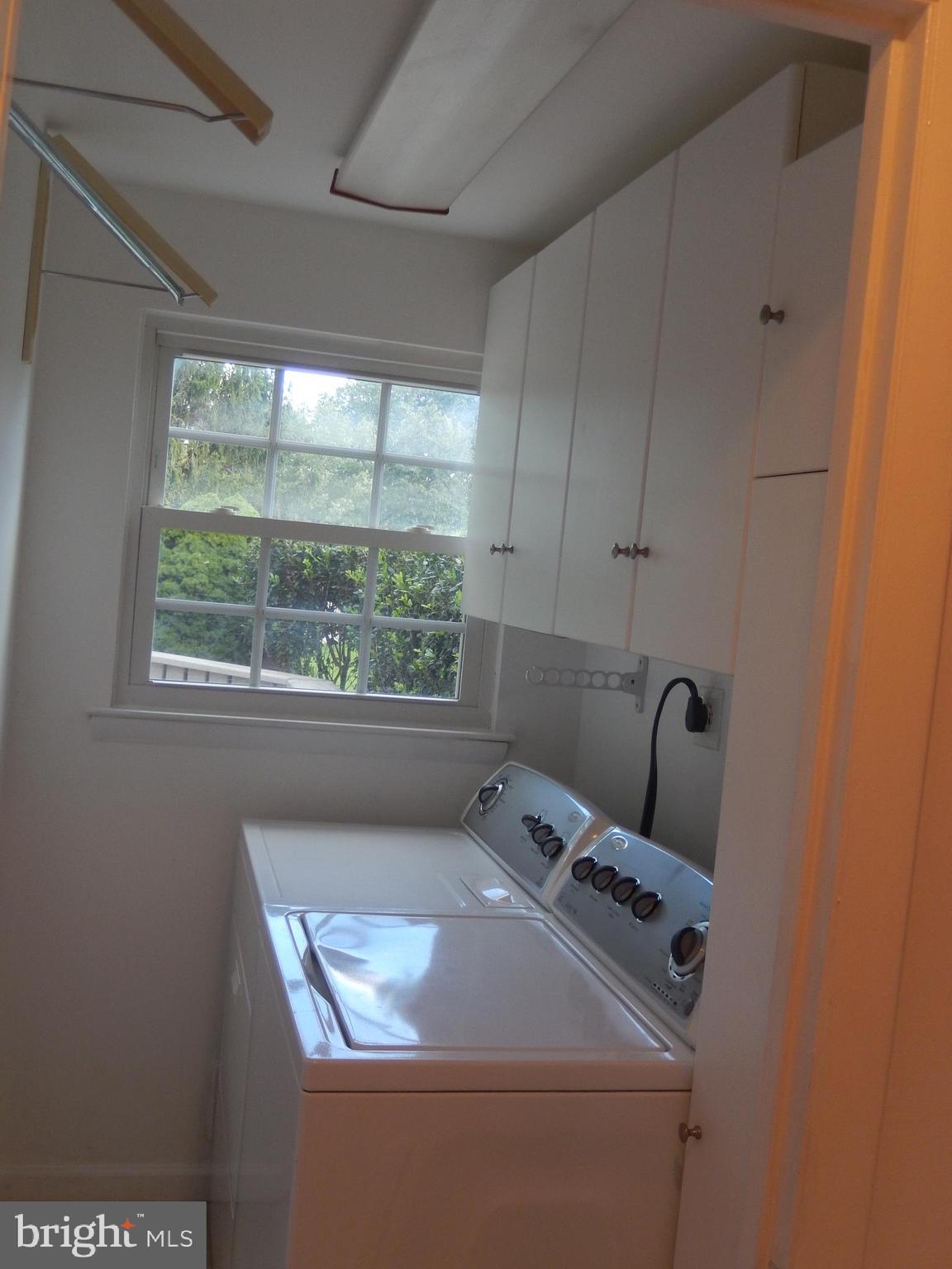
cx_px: 476
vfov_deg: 51.4
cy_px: 634
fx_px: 1320
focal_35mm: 36
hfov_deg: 39.7
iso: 160
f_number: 4
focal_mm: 6.5
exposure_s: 1/30
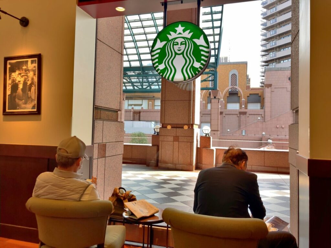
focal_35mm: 28
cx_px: 166
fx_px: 268
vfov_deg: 49.7
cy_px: 124
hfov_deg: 63.4
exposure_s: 1/100
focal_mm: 3.99
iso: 20
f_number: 1.8
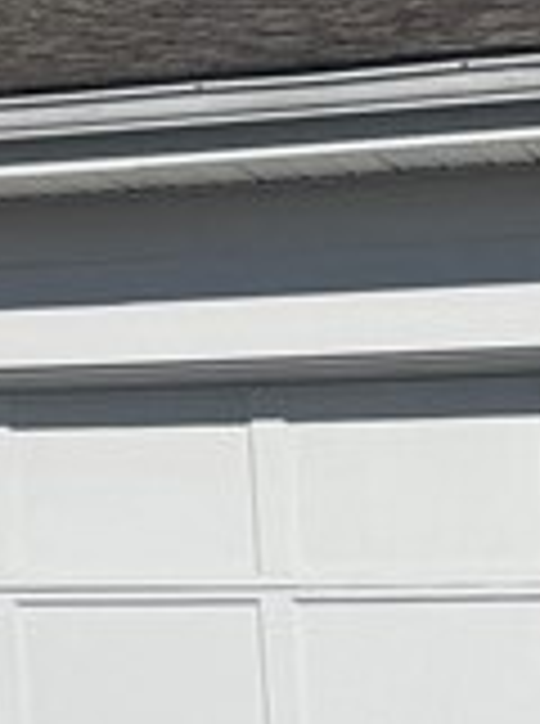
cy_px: 63
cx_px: -972
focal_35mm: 153
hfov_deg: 8.4
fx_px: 3195
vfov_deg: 12.8
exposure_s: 1/14286
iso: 80
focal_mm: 6.76
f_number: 1.78
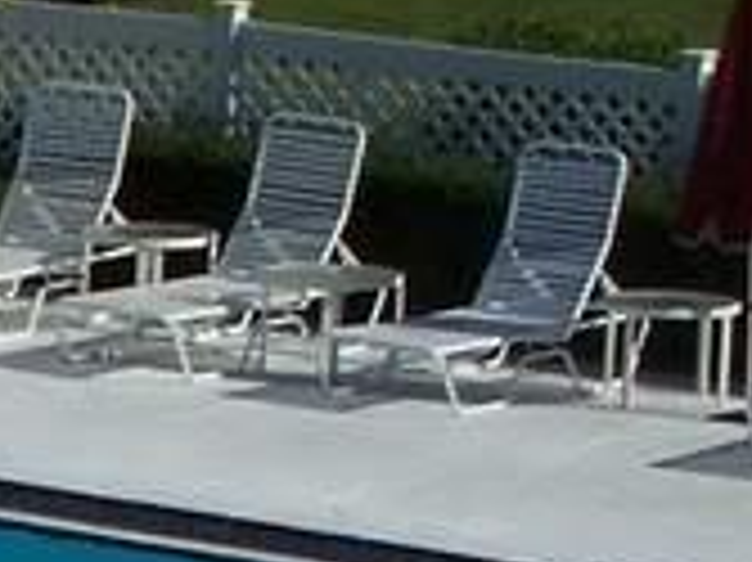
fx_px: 7858
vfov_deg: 4.1
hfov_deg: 5.3
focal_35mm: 362
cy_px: 949
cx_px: -1103
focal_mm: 9.8
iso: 80
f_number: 6.3
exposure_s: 1/750
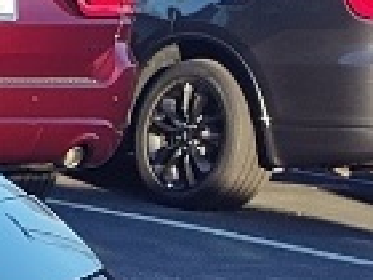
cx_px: -940
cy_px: 267
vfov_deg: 8.8
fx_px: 1810
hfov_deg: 8.5
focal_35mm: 168
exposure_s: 1/1115
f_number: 1.8
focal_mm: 5.56
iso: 100
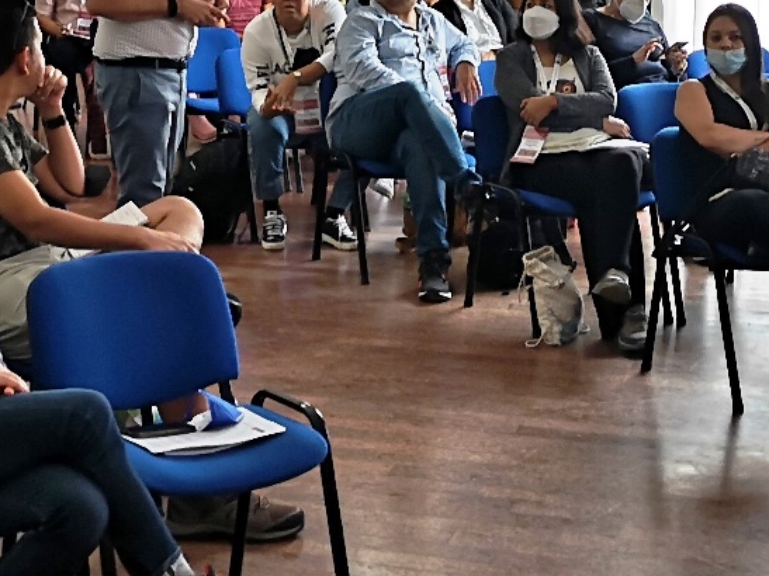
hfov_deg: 21.7
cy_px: -4
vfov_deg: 16.1
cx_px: 249
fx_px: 1999
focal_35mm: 90
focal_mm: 5.58
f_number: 1.8
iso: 100
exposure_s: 1/50
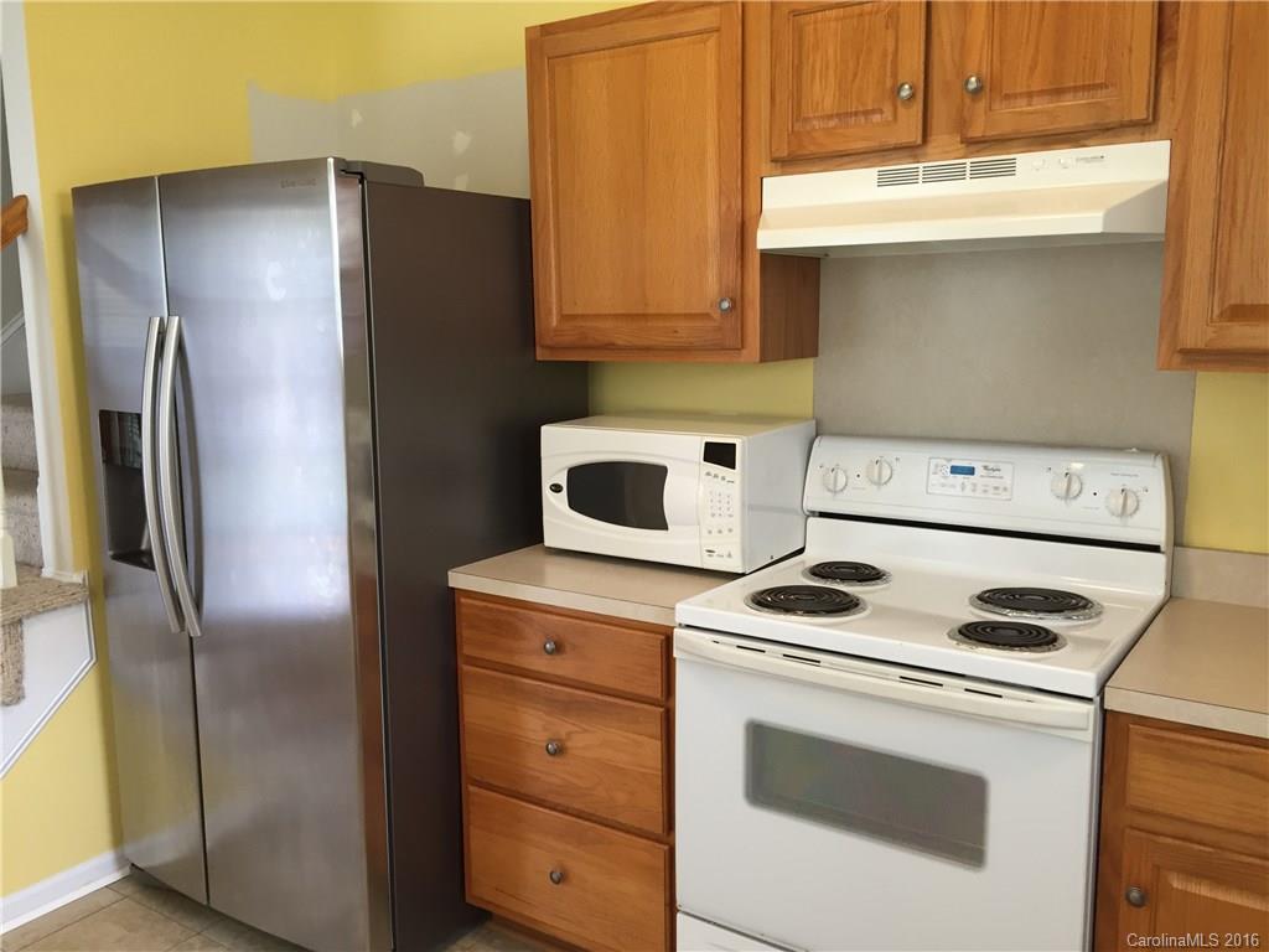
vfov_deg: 48.2
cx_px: 634
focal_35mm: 29
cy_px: 476
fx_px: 1063
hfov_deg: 61.7
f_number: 2.2
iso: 64
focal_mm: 4.15
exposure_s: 1/30
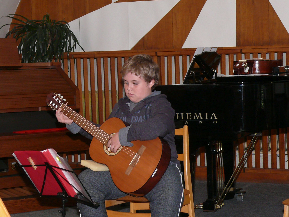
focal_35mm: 97
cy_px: 108
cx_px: 144
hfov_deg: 20.2
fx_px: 810
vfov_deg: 15.2
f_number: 3.2
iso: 200
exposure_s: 1/125
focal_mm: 13.1
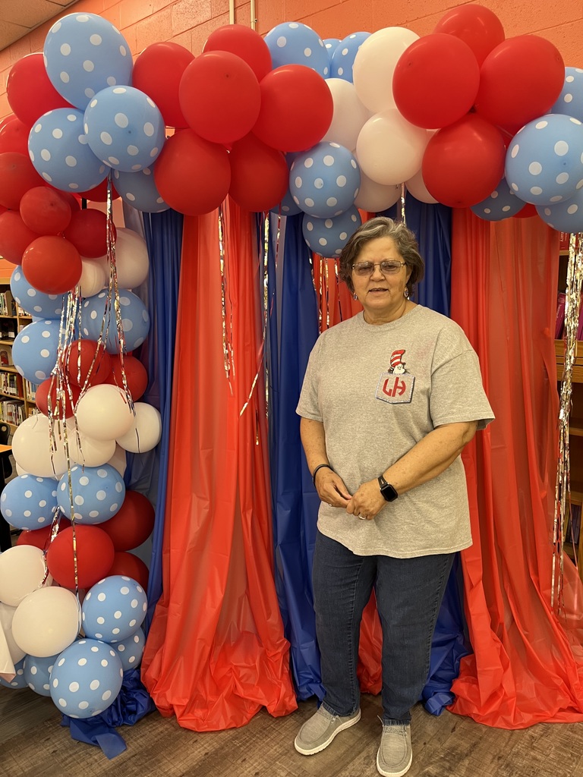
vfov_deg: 67.3
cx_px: 292
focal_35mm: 26
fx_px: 584
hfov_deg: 53.1
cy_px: 388
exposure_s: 1/60
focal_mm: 5.1
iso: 100
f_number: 1.6
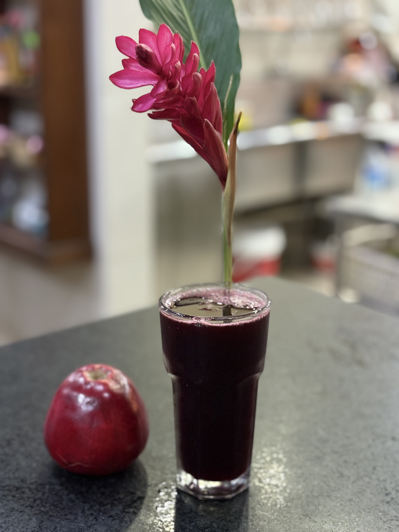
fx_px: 799
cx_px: 200
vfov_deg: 36.8
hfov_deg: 28.0
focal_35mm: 52
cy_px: 266
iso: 200
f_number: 1.6
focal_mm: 5.96
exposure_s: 1/40
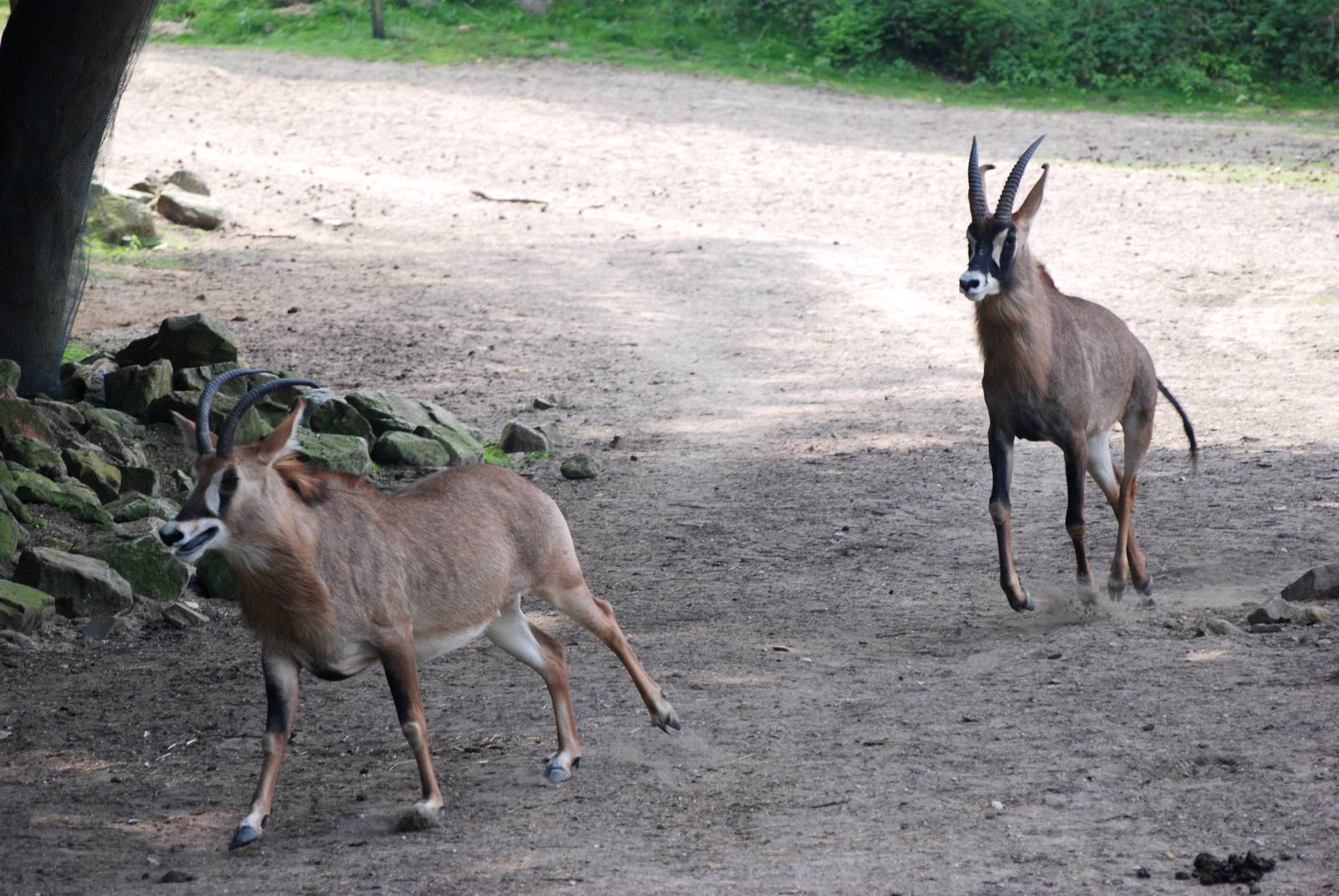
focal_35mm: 255
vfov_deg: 5.4
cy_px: 448
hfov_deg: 8.1
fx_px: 9496
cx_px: 670
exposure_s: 1/400
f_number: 4.8
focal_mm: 170
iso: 400
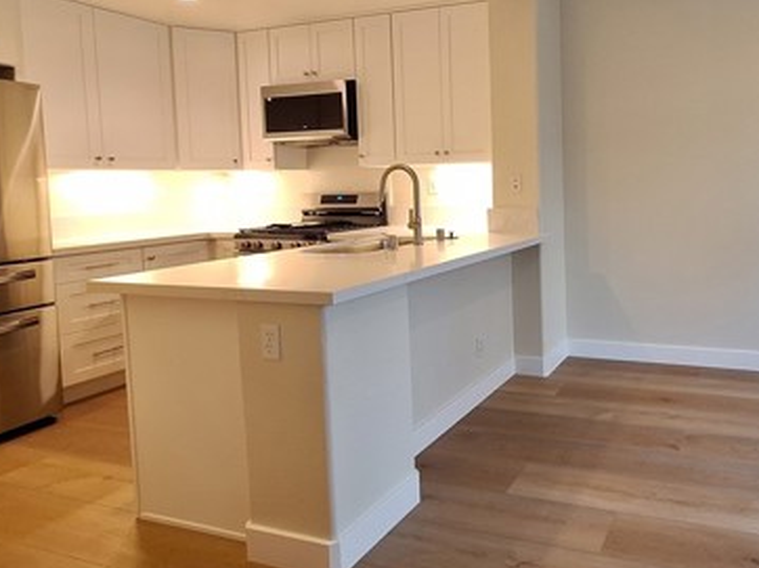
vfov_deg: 57.8
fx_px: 504
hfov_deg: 67.1
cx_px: 606
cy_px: 199
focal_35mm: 23
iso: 100
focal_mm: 1.74
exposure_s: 1/40
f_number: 2.2
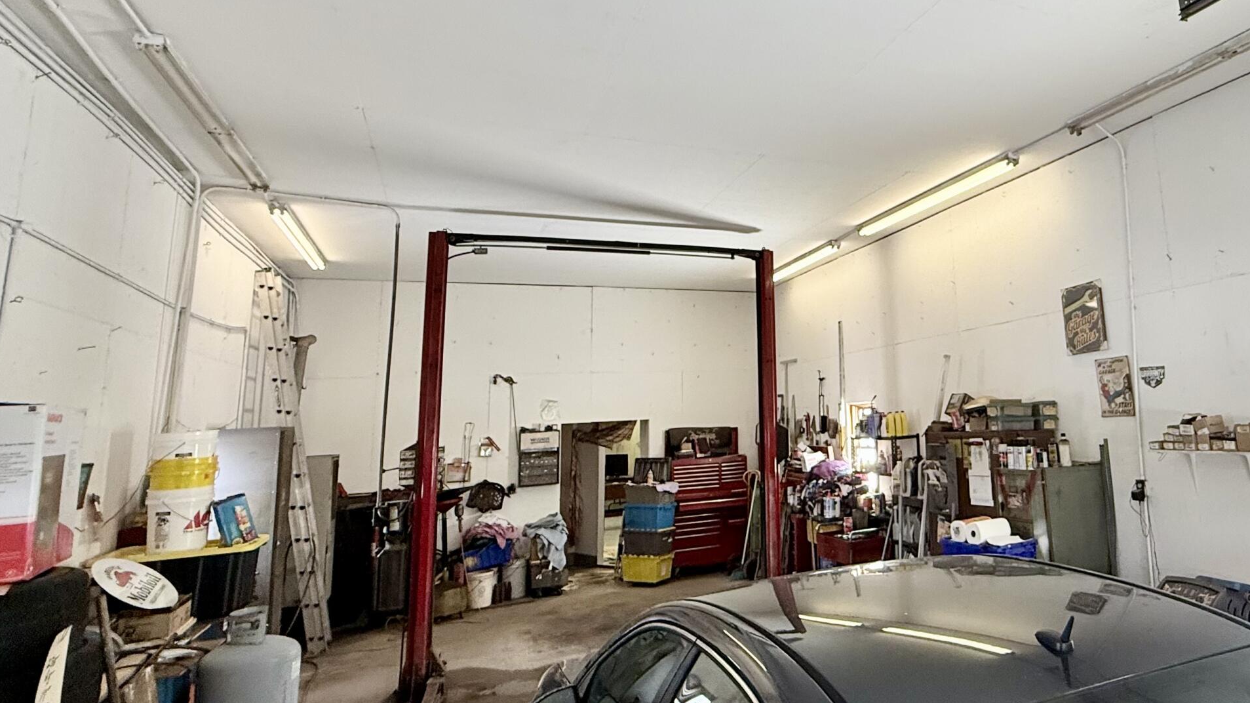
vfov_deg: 47.3
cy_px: 273
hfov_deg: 73.1
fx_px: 795
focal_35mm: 24
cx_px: 872
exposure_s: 1/120
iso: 250
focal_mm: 2.22
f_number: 2.2
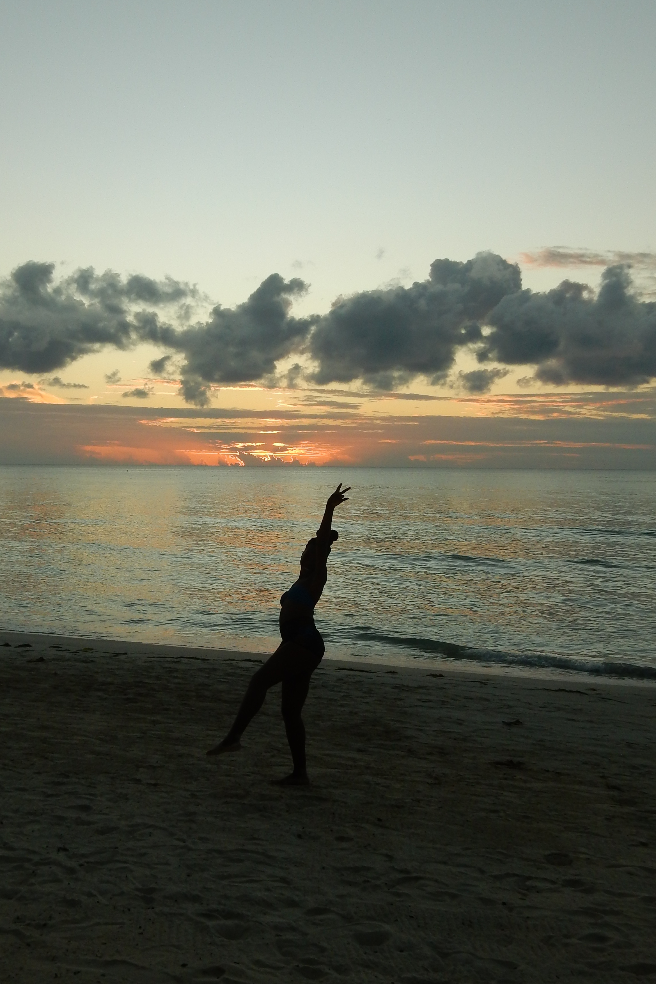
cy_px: 495
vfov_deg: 47.4
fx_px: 1121
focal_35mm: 41
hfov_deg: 32.5
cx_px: 240
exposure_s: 1/250
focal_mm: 5.4
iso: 125
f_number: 4
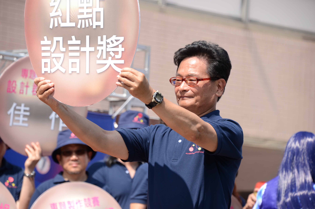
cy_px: 104
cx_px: 158
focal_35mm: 202
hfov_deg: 10.2
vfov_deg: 6.8
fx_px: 1768
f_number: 7.1
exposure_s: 1/800
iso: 320
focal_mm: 135
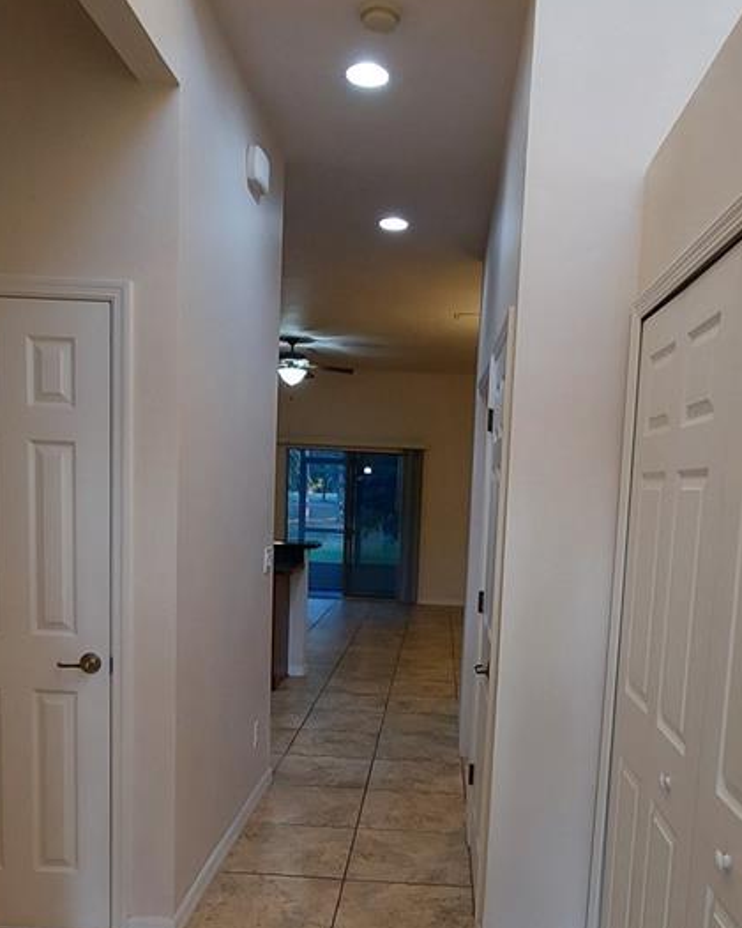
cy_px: 615
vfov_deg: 59.1
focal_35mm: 29
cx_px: 435
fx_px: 796
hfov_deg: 49.7
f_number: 2.2
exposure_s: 1/50
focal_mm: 1.74
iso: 80
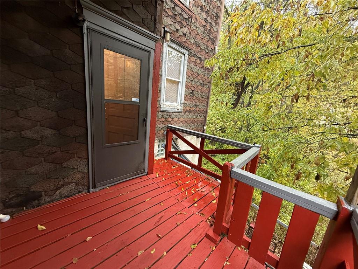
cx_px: 179
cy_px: 134
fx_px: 145
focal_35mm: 14
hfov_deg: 102.1
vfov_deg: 85.7
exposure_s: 1/96
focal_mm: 2.22
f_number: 2.2
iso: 320
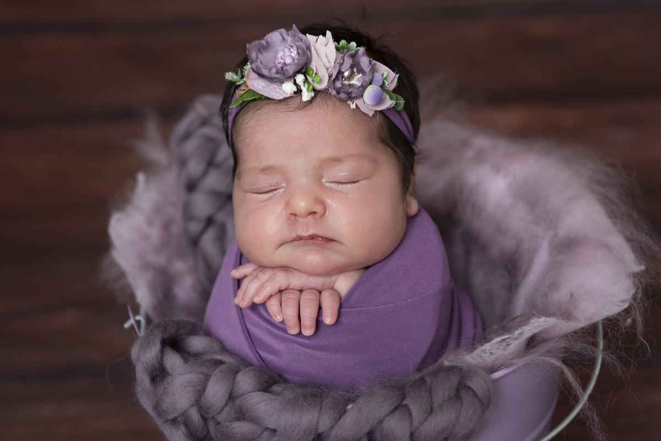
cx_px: 330
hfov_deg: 28.8
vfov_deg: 19.5
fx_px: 1286
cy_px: 220
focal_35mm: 70
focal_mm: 70
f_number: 5
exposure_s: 1/200
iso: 200
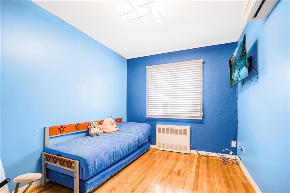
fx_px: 129
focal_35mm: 16
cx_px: 145
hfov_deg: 96.8
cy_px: 96
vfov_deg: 73.7
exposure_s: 1/15
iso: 50
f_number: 4
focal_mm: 16
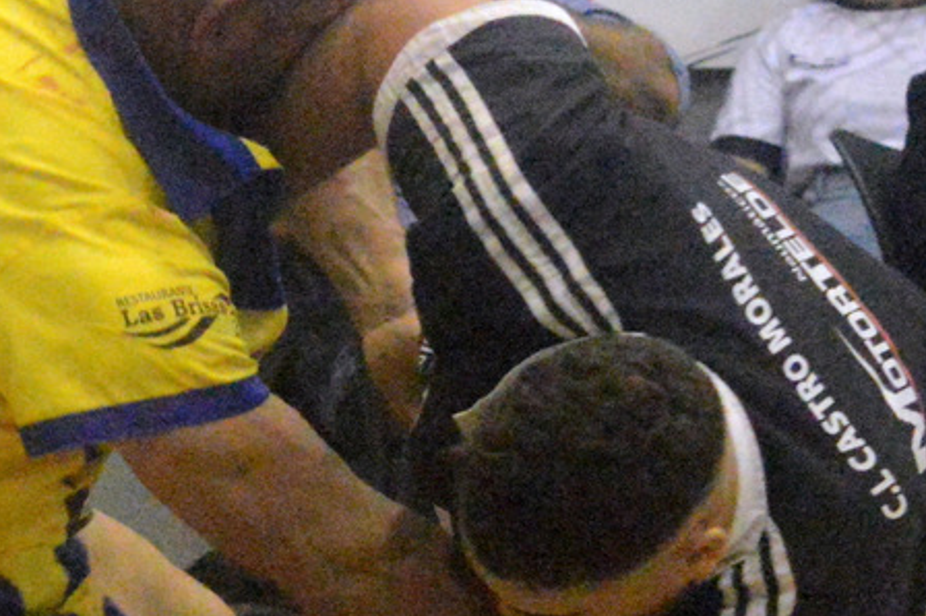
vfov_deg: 4.2
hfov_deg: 6.3
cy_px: 645
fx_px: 8396
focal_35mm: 327
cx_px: 351
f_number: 6.3
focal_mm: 65
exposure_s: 1/320
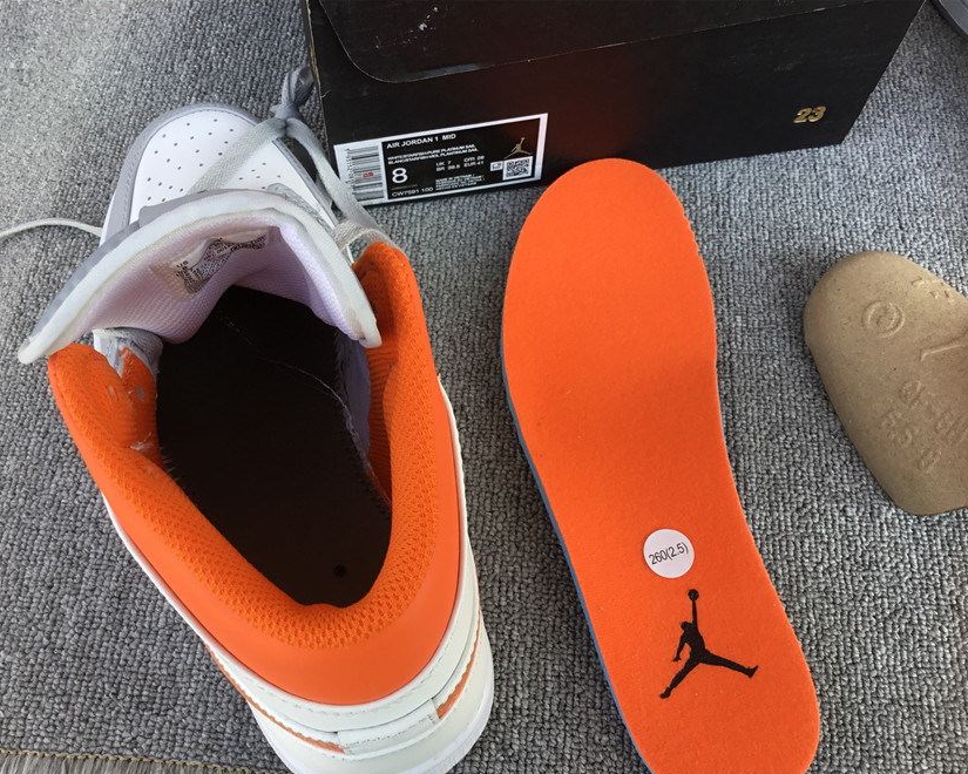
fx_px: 945
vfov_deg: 44.5
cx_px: 475
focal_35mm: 33
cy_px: 395
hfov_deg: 54.2
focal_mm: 3.3
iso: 25
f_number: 2.4
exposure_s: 1/100
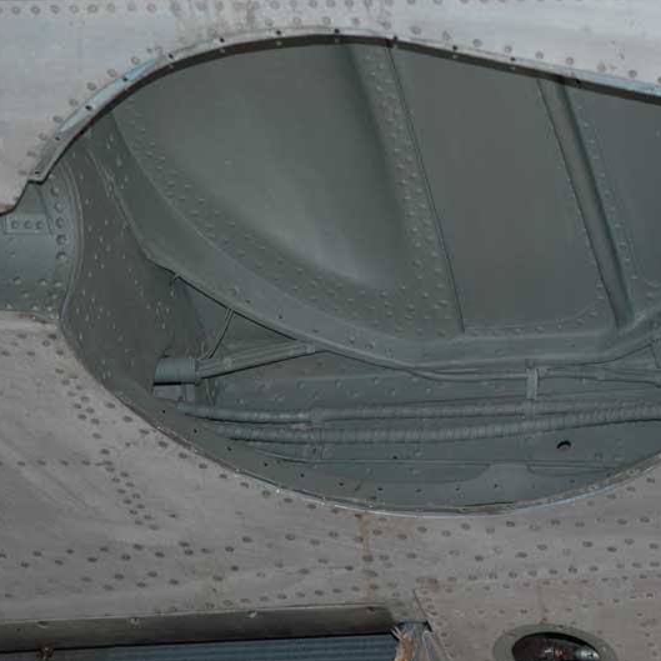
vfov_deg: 10.7
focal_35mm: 164
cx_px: 435
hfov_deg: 10.7
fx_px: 3535
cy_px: 331
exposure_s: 1/60
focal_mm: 85
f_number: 5.6
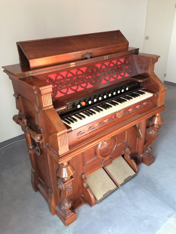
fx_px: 197
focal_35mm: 29
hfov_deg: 48.2
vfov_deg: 61.7
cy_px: 117
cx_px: 88
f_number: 2.2
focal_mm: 4.15
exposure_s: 1/33
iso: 40
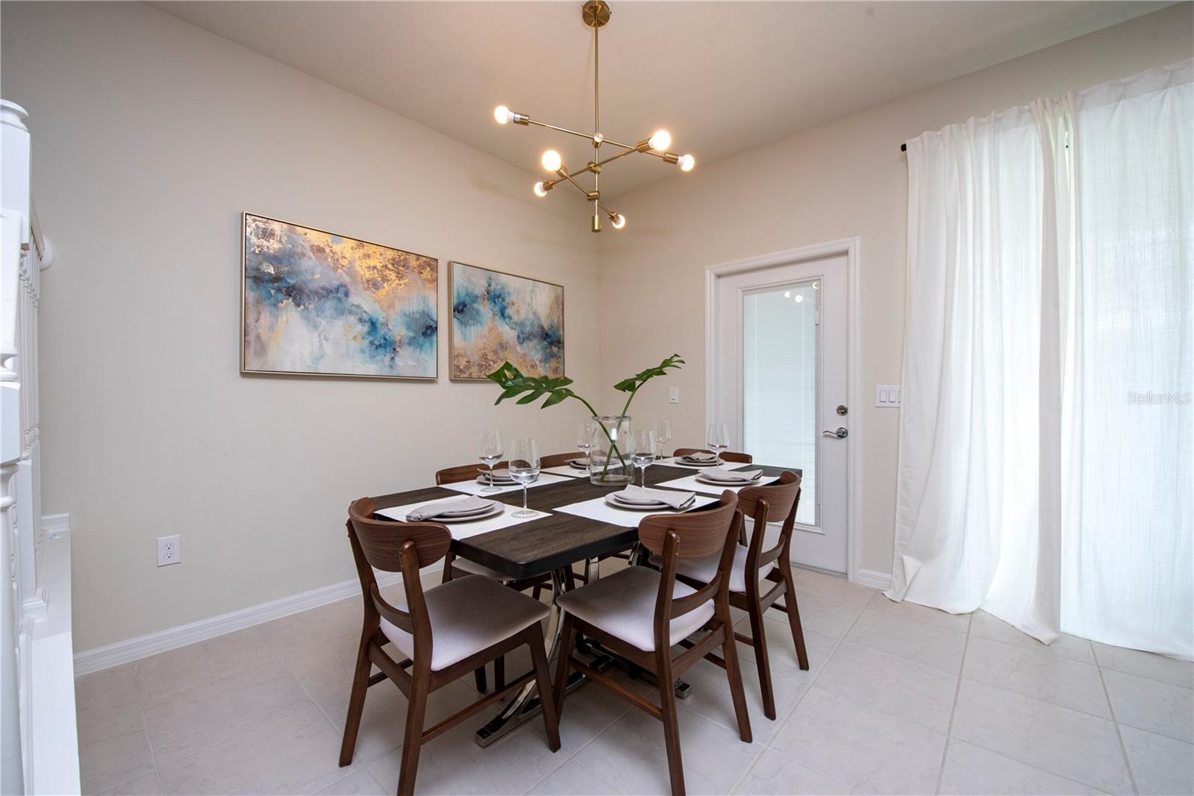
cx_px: 597
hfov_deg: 104.2
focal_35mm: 14
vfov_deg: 81.2
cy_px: 398
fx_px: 464
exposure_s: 1/50
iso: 500
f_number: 10
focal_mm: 14
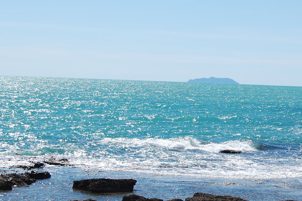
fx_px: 1064
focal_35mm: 127
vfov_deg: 10.8
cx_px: 208
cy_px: 84
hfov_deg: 16.1
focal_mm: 45
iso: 200
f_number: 11
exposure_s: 1/500
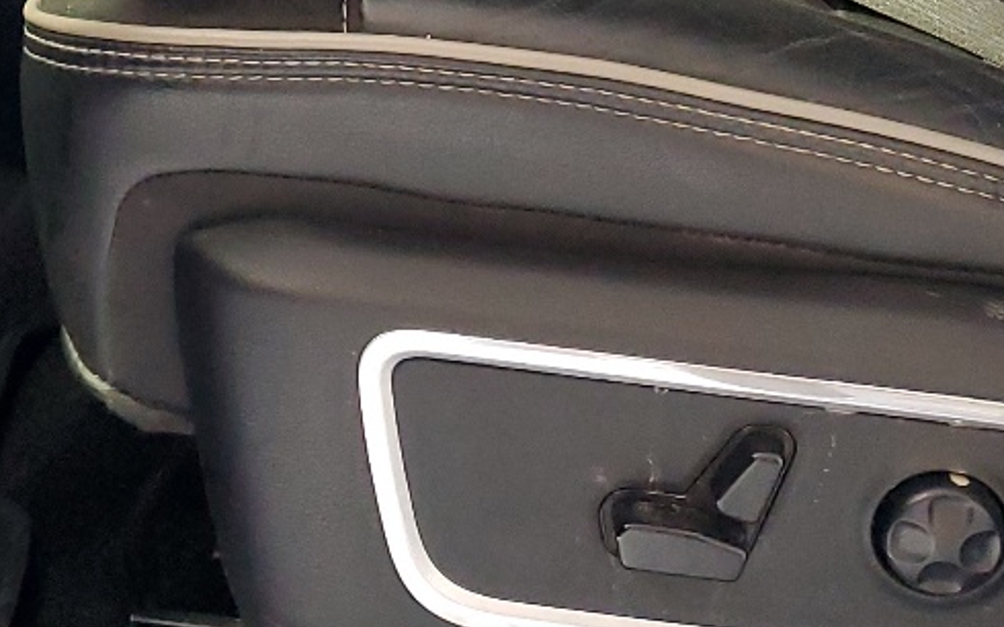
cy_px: -510
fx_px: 2462
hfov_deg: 22.7
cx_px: 178
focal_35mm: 90
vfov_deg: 13.1
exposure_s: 1/60.2
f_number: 1.5
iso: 282
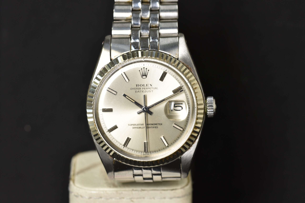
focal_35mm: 135
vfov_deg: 10.2
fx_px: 1144
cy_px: 102
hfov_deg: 15.2
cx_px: 152
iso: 100
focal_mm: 90
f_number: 8
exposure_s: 1/20
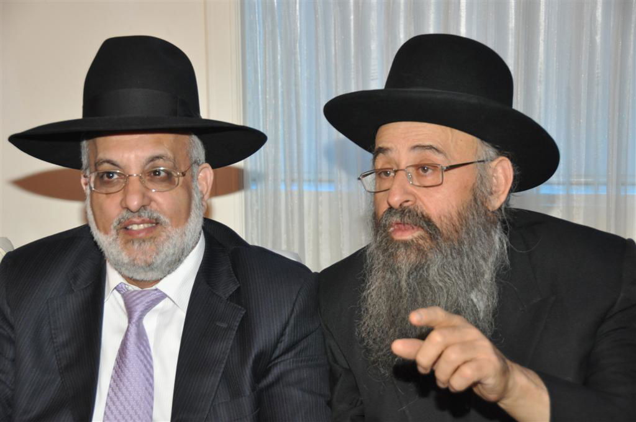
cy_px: 211
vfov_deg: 18.1
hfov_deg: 27.0
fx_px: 1323
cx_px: 318
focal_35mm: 75
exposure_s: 1/60
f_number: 4.8
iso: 800
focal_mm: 50
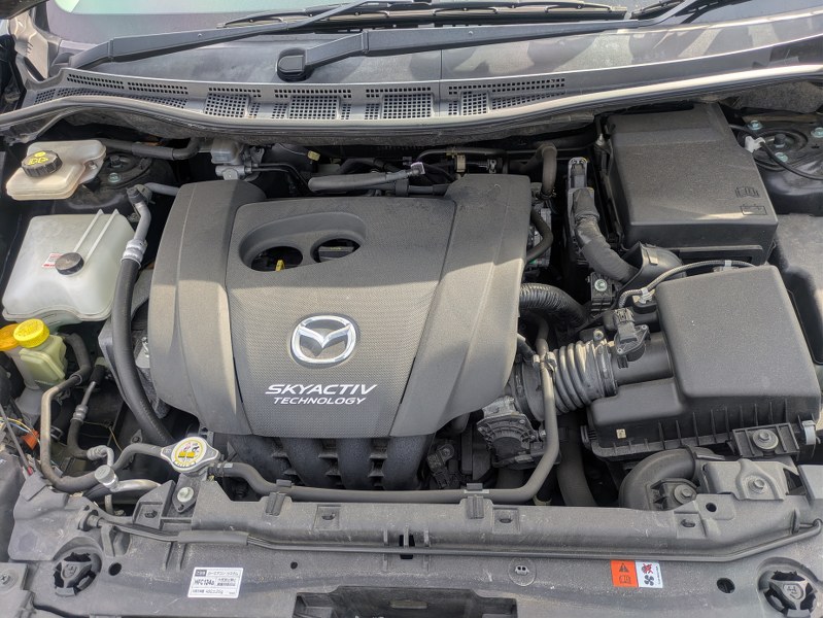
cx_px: 412
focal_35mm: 25
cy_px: 309
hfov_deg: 69.4
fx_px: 595
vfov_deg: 54.9
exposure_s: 1/359
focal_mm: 5.43
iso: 43
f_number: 1.89
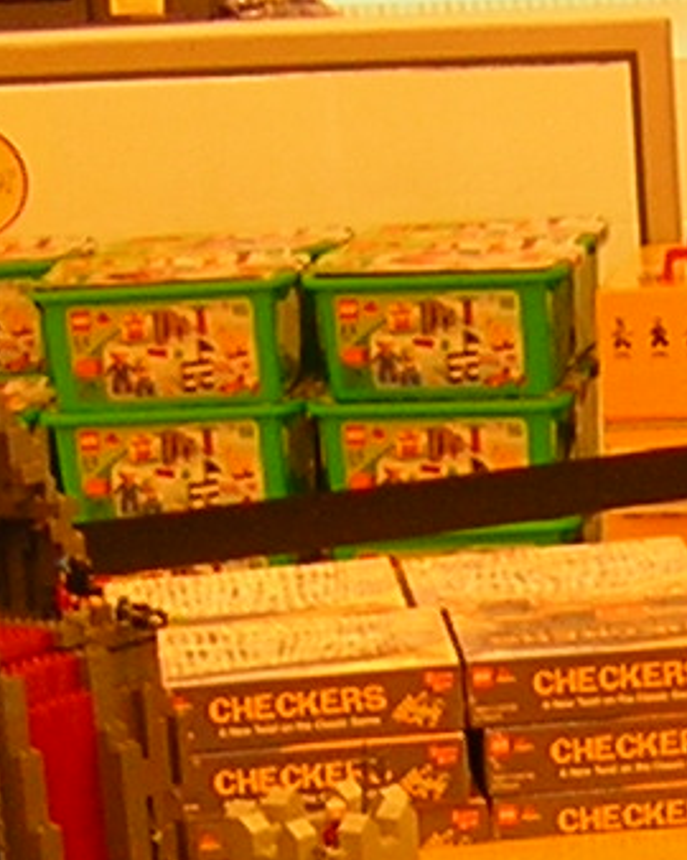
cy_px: 1109
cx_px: 1043
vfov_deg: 10.2
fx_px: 4706
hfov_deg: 8.2
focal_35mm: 185
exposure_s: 1/31
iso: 50
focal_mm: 5.2
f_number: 2.7
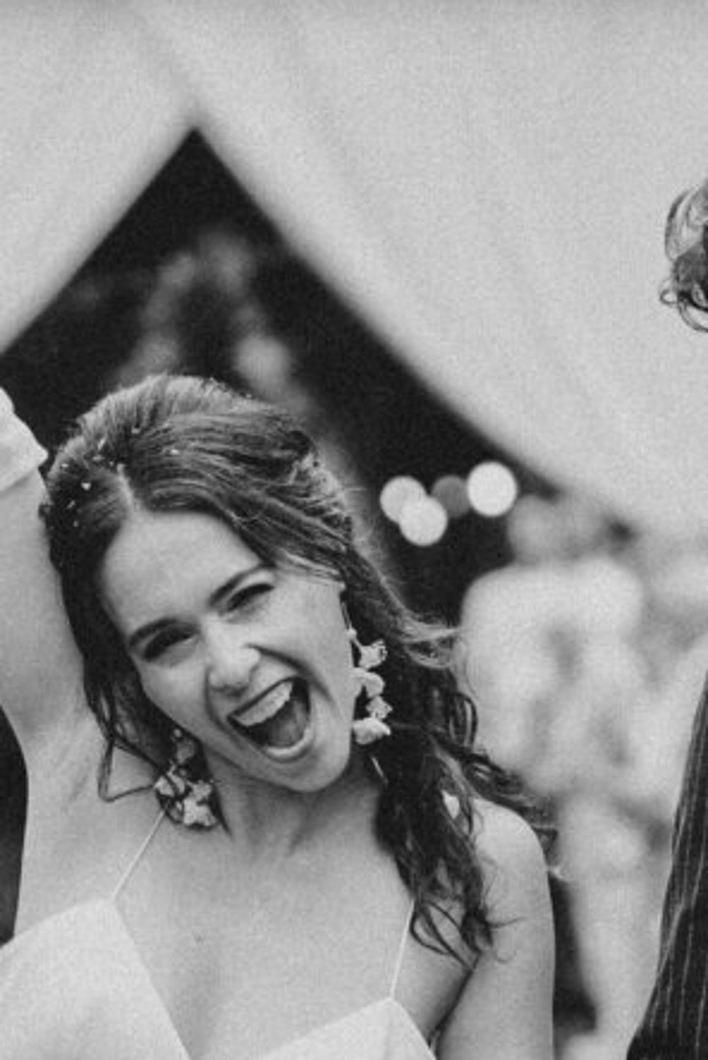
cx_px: 440
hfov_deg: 6.8
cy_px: 1149
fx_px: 5979
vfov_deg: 10.0
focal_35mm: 203
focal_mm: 50
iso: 100
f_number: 1.4
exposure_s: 1/400
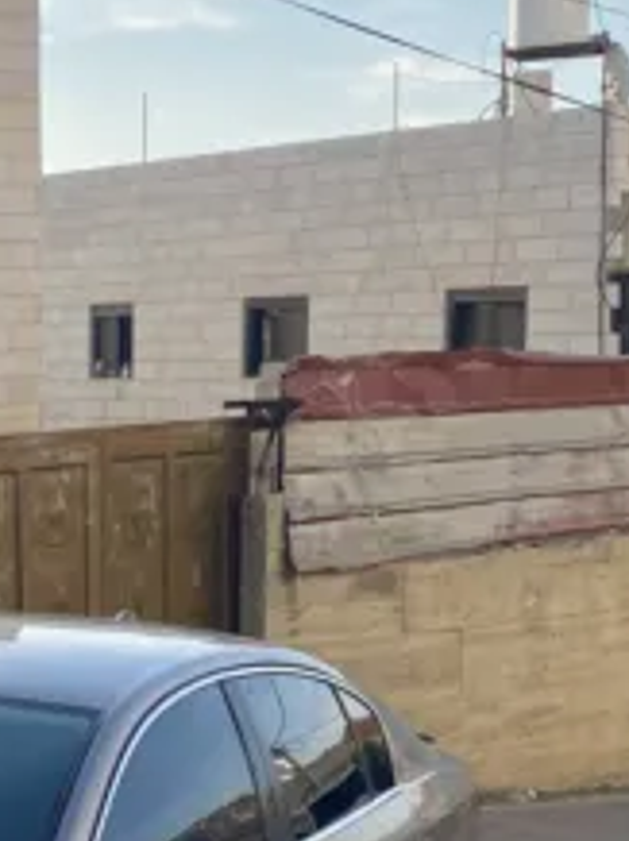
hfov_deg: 16.3
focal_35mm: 86
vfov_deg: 22.1
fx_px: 2088
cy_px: 787
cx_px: -170
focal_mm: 4.25
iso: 32
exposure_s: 1/1808
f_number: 1.8
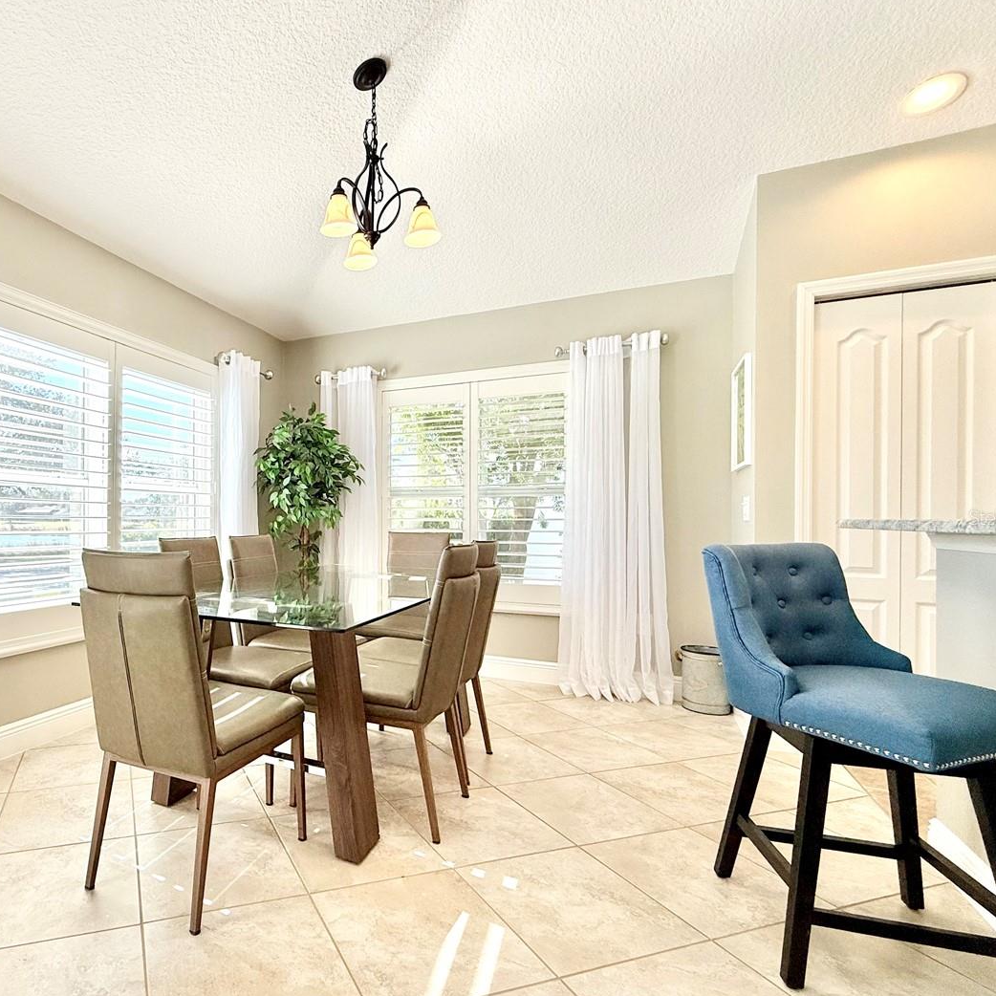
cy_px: 517
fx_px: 619
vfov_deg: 77.6
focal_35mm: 19
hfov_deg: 74.1
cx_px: 294
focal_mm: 2.22
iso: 64
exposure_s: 1/144
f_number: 2.2
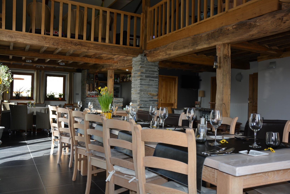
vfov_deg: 40.0
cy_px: 97
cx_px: 145
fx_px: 266
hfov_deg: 57.2
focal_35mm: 33
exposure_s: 1/125
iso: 220
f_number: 3.8
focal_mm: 22
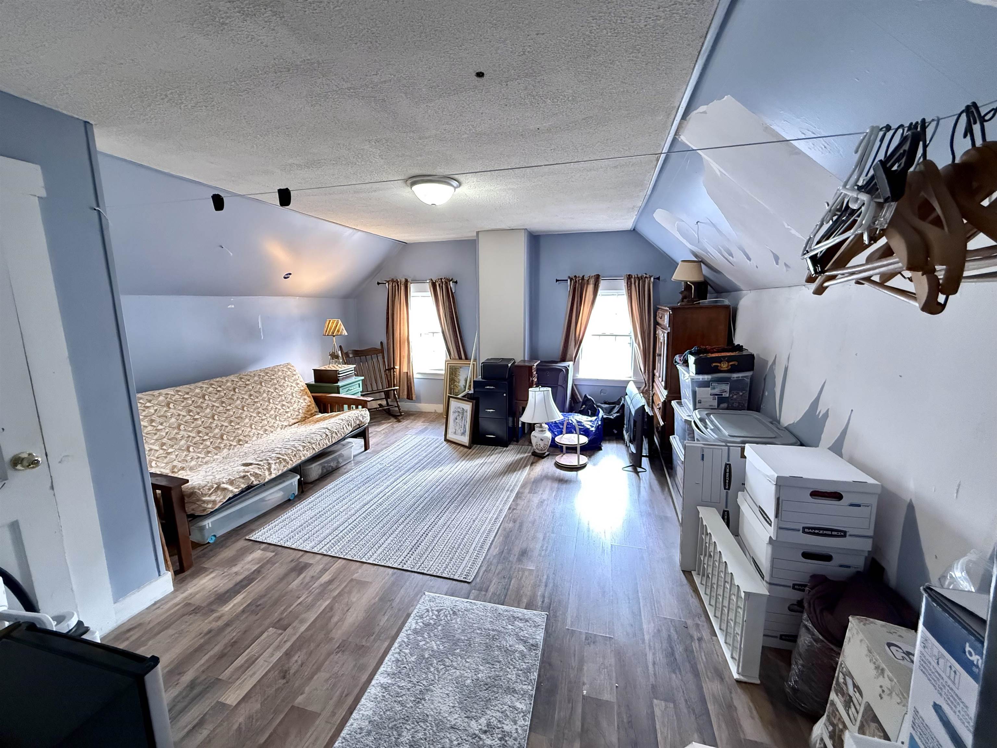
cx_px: 498
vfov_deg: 85.7
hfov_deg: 102.1
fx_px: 403
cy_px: 374
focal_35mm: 14
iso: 1000
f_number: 2.2
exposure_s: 1/40
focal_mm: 2.22
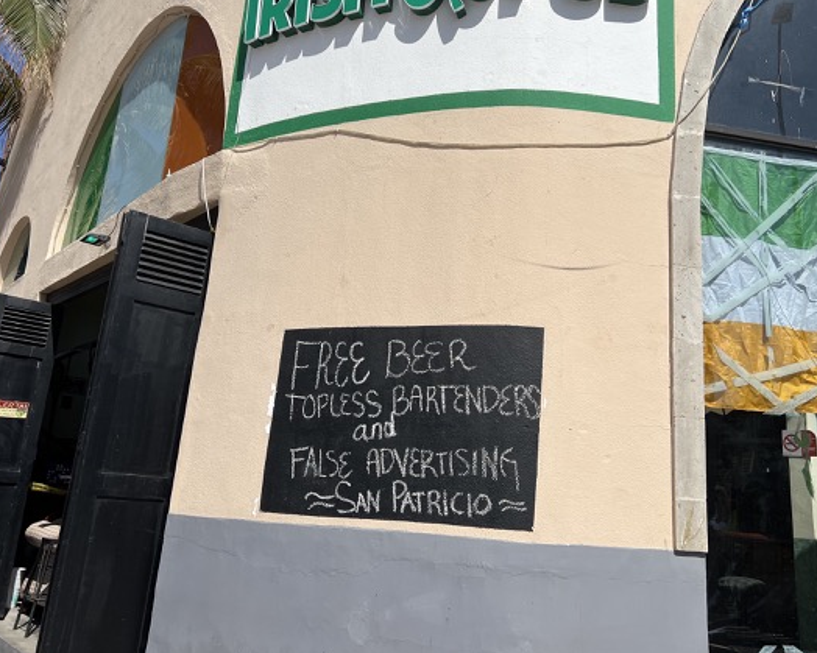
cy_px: 298
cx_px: 433
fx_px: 749
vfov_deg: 47.0
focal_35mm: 31
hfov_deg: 57.1
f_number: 1.5
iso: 50
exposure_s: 1/8696
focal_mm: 5.7
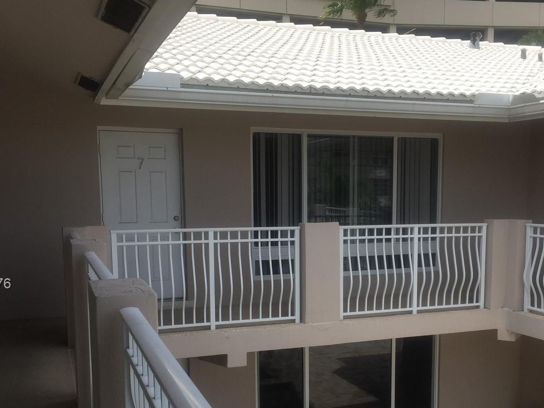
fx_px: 644
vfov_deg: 34.7
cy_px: 284
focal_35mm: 41
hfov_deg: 45.6
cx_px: 322
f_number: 2.2
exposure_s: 1/1721
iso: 32
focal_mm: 4.15
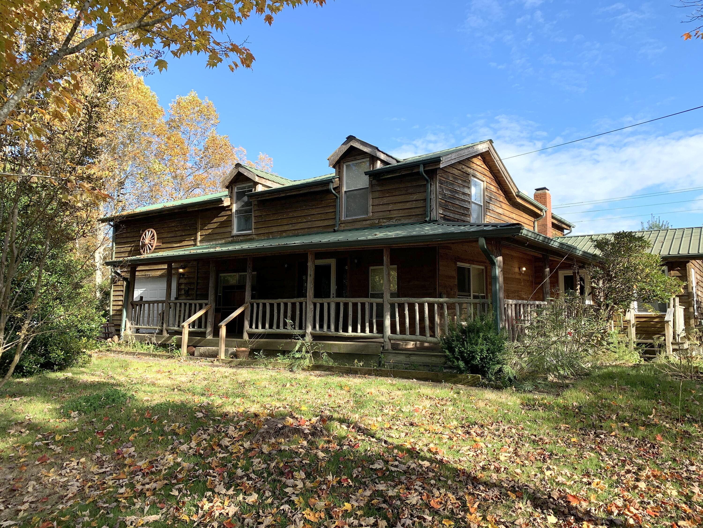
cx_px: 352
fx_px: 528
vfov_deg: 53.1
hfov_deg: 67.3
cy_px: 264
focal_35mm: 26
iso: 25
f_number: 1.8
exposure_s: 1/822
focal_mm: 4.25
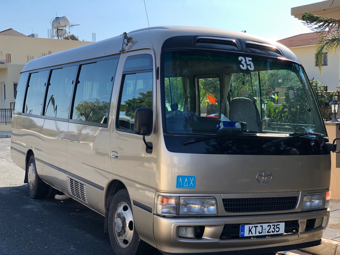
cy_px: 128
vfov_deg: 28.0
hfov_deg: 36.8
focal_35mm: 52
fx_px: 511
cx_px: 170
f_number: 2.4
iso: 16
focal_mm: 6
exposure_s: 1/262
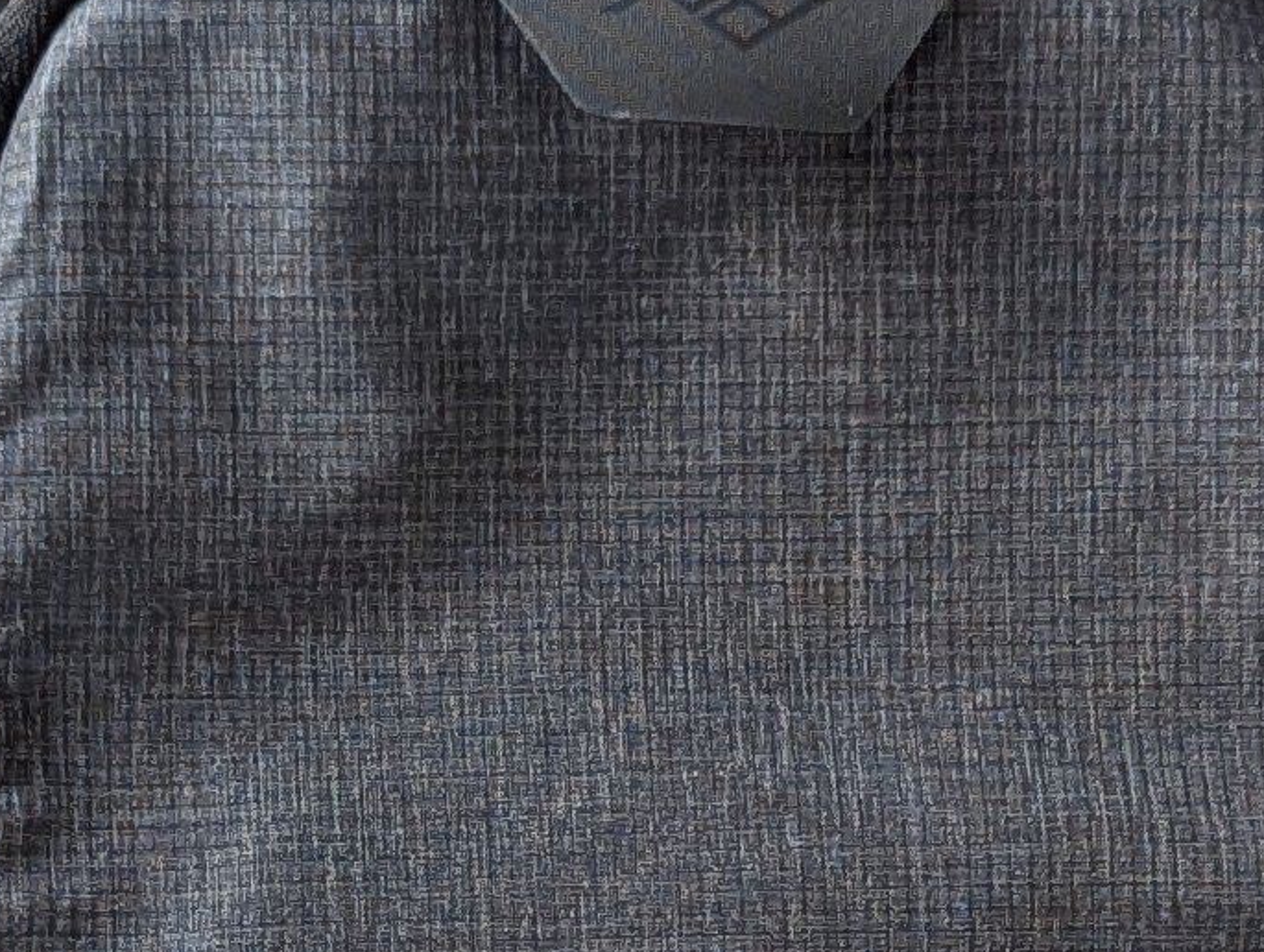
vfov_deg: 10.2
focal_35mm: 143
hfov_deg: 13.8
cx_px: 524
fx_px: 5230
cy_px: 1125
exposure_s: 1/60.7
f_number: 1.85
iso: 326
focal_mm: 6.81
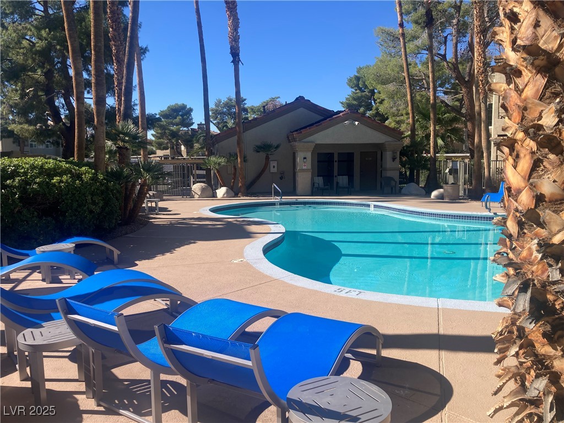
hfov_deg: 63.4
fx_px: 456
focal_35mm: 28
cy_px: 212
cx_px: 282
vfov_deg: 49.7
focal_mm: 3.99
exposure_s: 1/1621
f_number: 1.8
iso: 20
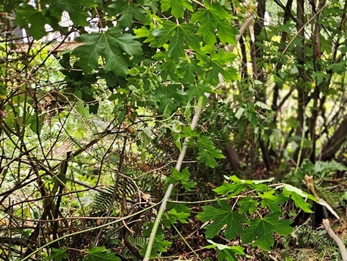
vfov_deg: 22.4
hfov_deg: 25.0
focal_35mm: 65
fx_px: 652
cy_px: 190
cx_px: 475
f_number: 1.8
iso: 100
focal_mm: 5.4
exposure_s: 1/120
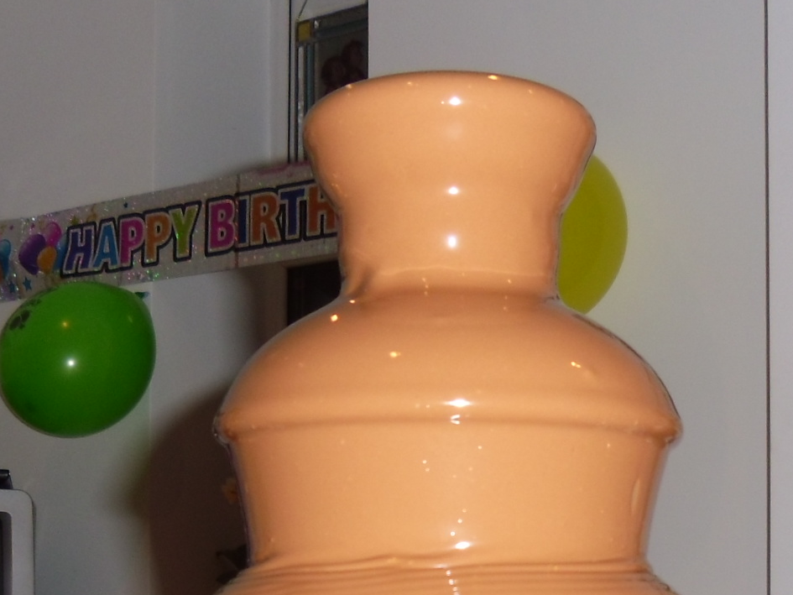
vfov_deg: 17.0
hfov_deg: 23.0
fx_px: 1947
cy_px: 571
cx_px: 416
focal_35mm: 85
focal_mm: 5.6
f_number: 3.3
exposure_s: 1/45
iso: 80
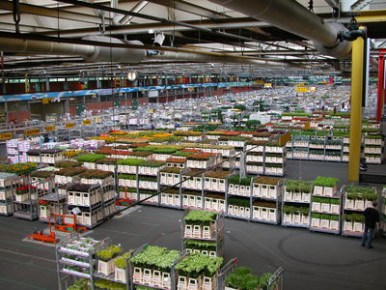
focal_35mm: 38
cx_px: 193
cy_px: 145
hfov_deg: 49.0
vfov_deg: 37.7
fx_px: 424
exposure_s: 1/13
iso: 100
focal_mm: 10
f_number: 2.9
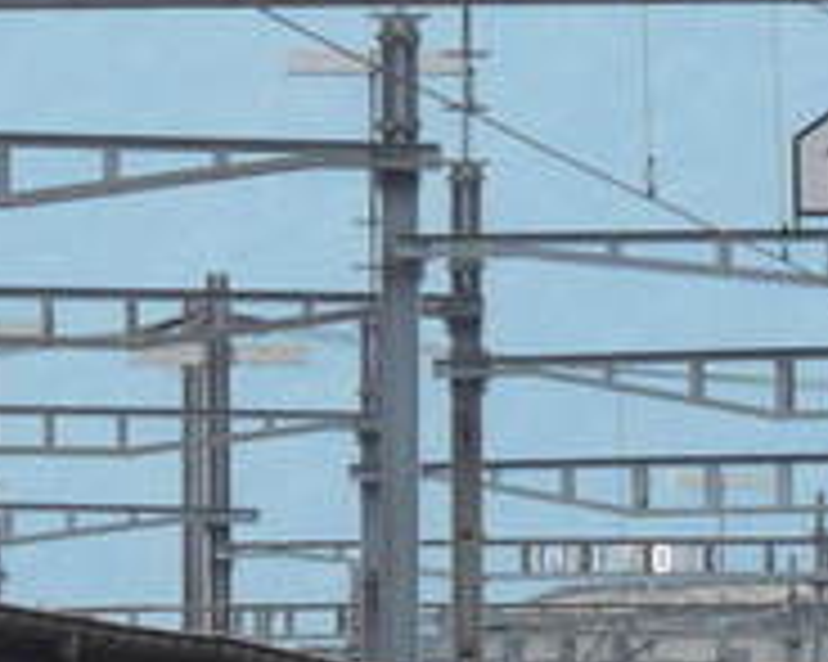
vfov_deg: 2.0
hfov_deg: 2.5
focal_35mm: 784
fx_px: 19202
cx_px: 1422
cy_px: 896
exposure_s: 1/250
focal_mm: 24.4
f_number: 4
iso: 160
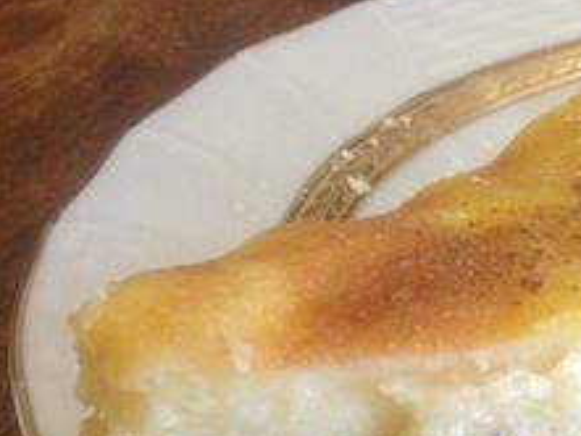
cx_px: 781
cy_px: 349
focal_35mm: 95
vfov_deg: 15.5
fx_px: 1595
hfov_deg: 18.9
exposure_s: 1/20
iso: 320
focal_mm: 4.28
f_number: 2.4
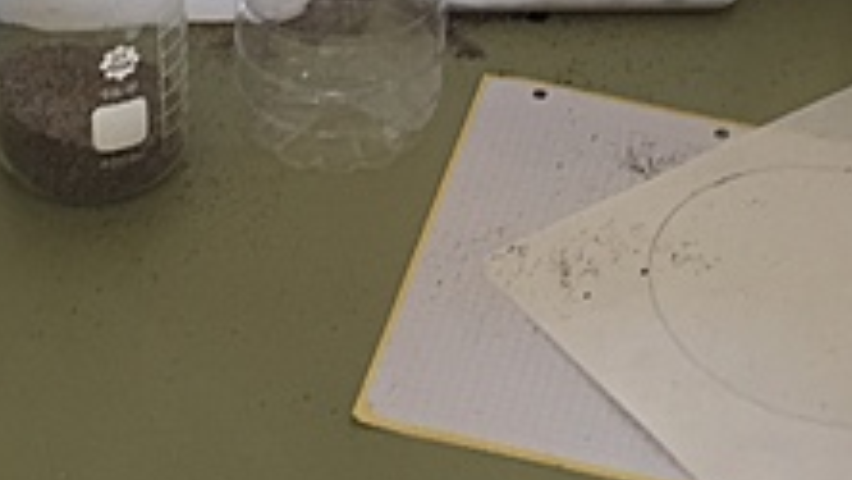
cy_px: -50
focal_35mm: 91
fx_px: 2056
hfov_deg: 23.4
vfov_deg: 13.1
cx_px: 430
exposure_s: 1/33
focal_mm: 4.15
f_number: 2.2
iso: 100
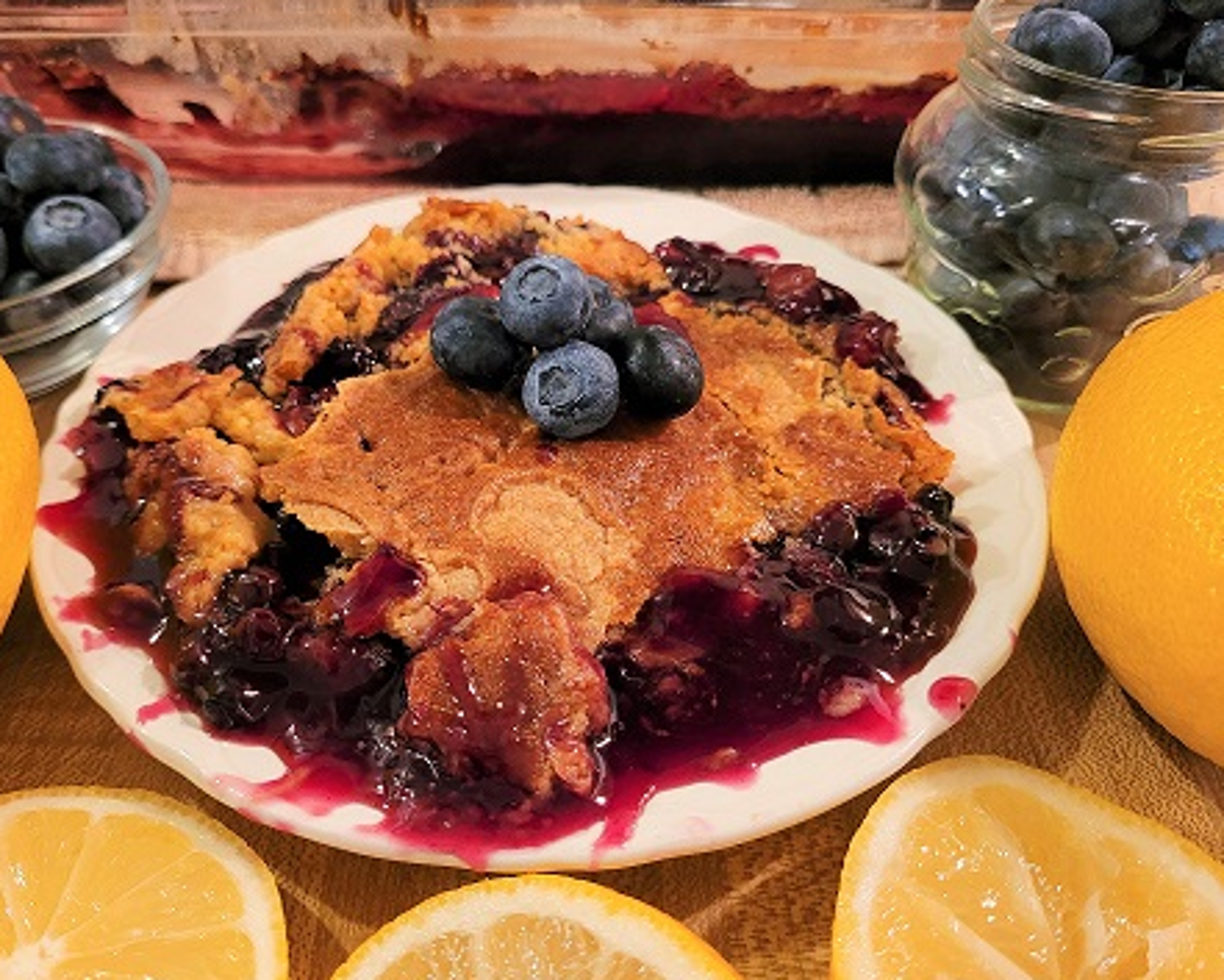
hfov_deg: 60.3
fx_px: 1051
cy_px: 494
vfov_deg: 50.0
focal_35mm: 29
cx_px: 561
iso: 320
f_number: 1.8
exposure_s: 1/40
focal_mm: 5.4
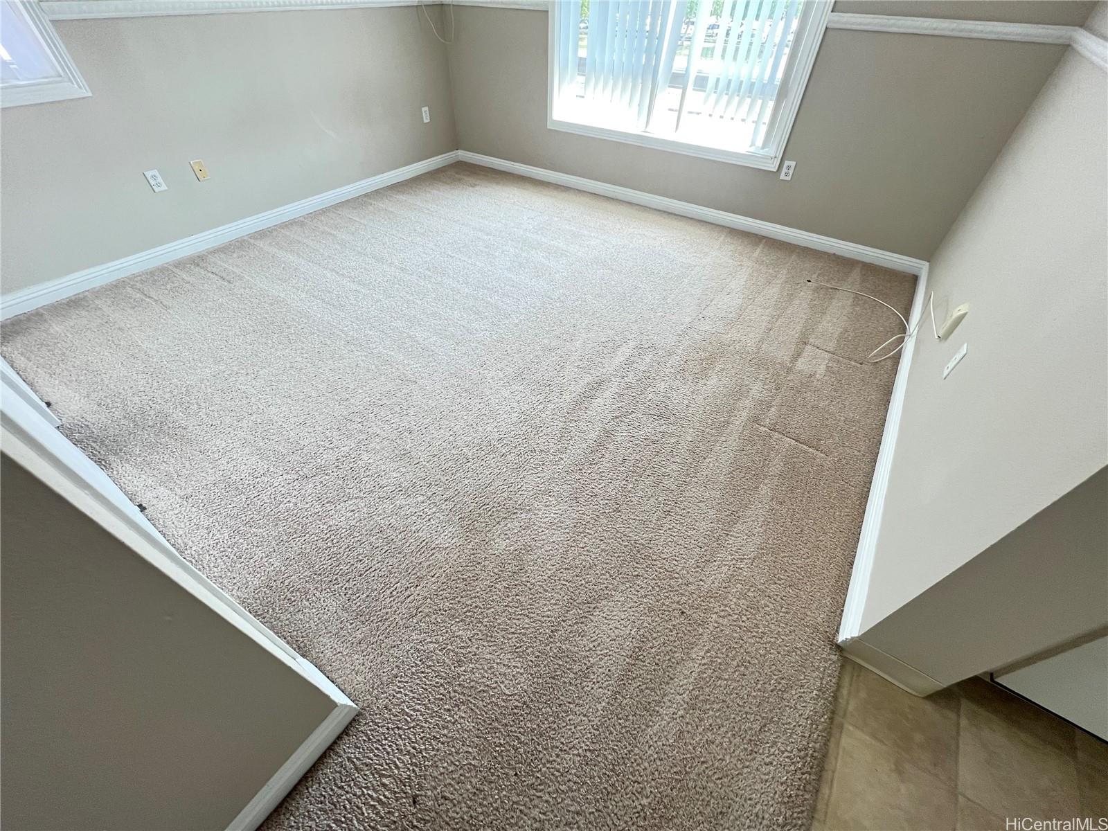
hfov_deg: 106.2
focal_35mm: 13
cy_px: 416
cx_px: 554
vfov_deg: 89.9
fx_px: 416
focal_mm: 1.57
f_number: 1.8
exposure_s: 1/93
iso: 250
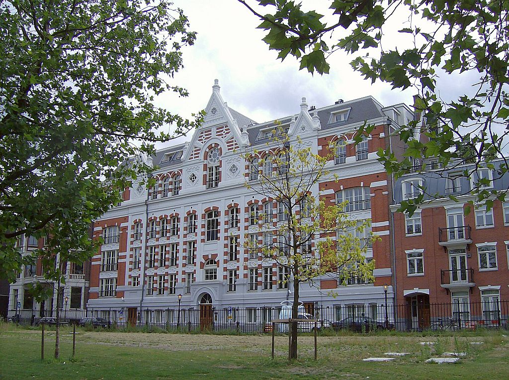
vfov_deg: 39.5
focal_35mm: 36
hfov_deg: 51.5
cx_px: 254
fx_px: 528
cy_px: 190
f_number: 4.7
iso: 100
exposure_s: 1/820
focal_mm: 6
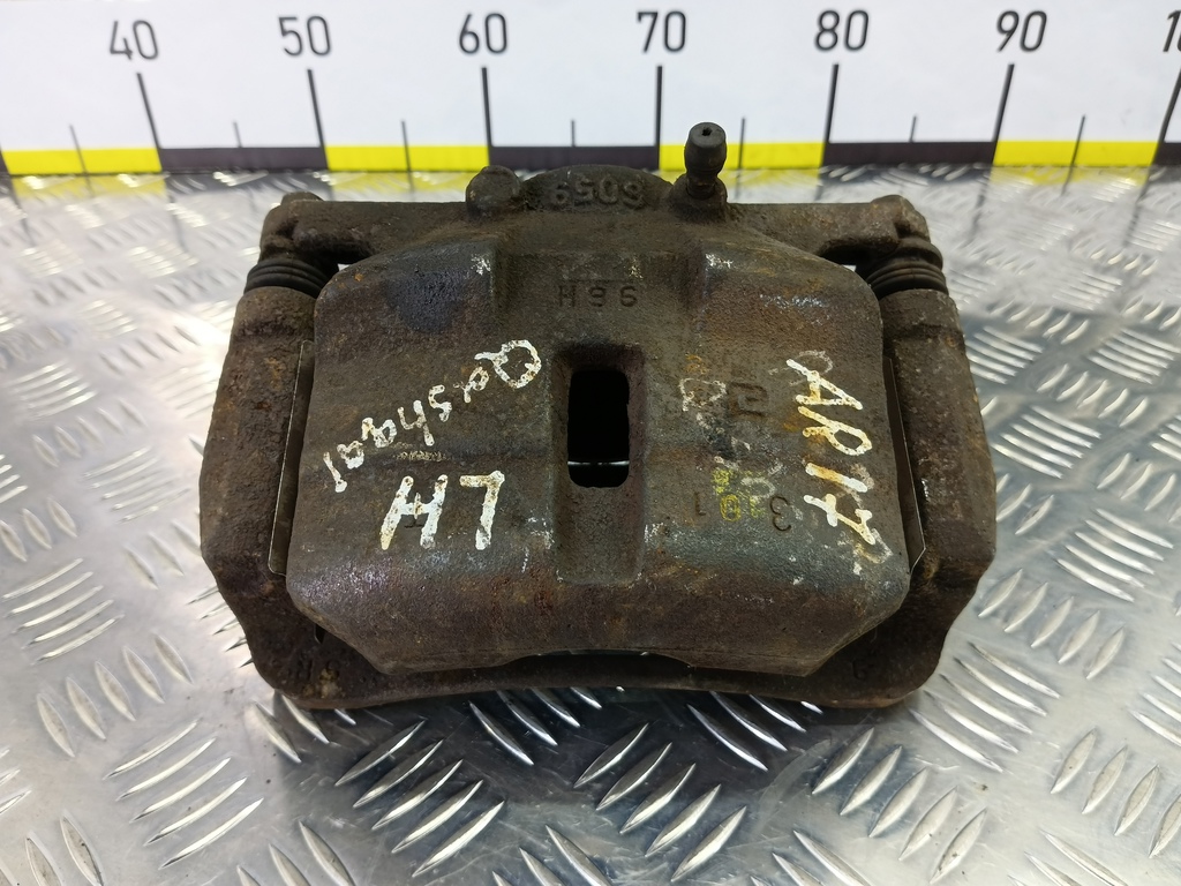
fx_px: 785
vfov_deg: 58.9
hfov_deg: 73.9
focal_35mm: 23
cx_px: 590
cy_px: 443
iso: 168
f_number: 1.6
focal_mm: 4.11
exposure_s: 1/50
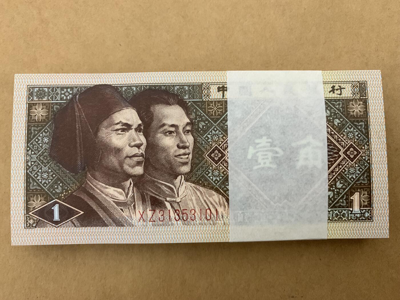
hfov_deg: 67.3
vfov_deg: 53.1
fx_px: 300
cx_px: 200
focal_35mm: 26
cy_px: 150
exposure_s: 1/30
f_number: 1.8
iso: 500
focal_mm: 4.25
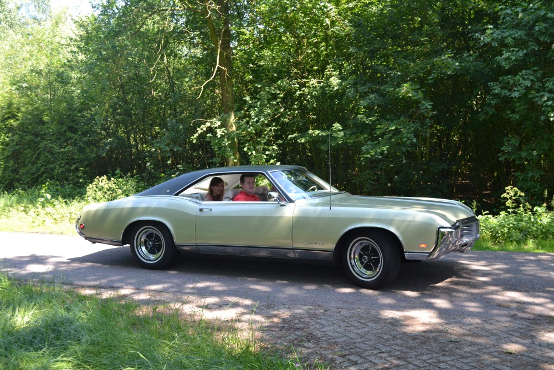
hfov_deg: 53.1
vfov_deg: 36.9
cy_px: 185
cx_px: 277
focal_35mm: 36
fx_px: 554
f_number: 5.6
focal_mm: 24
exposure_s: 1/125
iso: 320
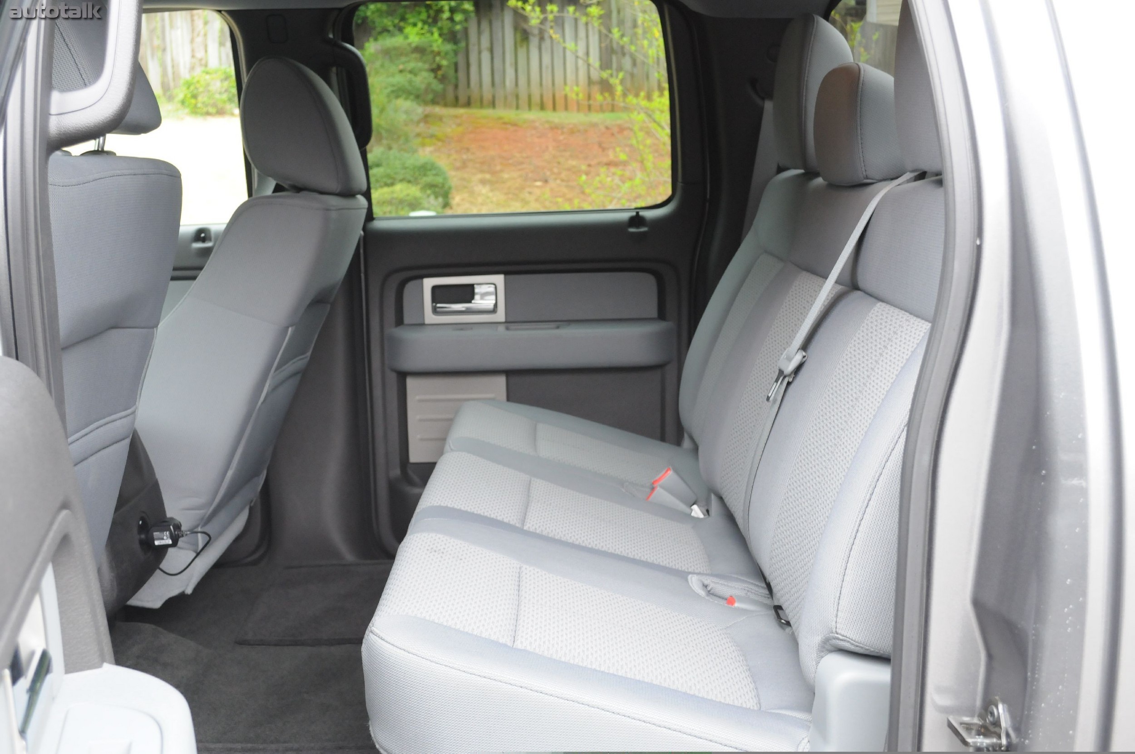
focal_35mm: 39
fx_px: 1228
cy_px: 377
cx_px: 568
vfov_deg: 34.1
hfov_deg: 49.6
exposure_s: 1/25
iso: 1000
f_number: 5.6
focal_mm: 26
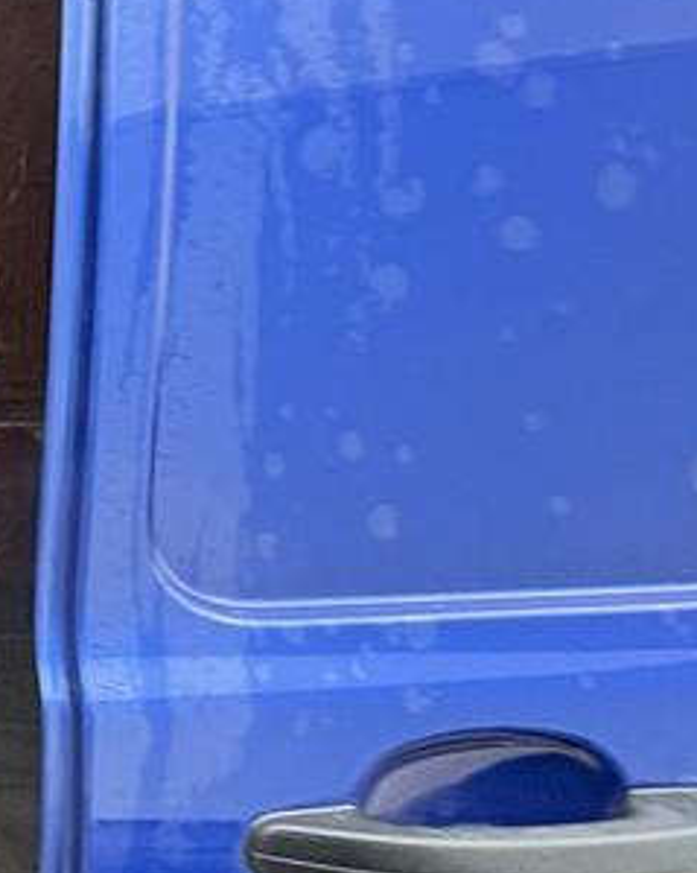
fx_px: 1058
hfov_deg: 24.0
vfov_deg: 44.8
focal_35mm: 41
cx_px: -461
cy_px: 426
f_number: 2.2
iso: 250
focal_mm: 2.22
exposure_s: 1/60
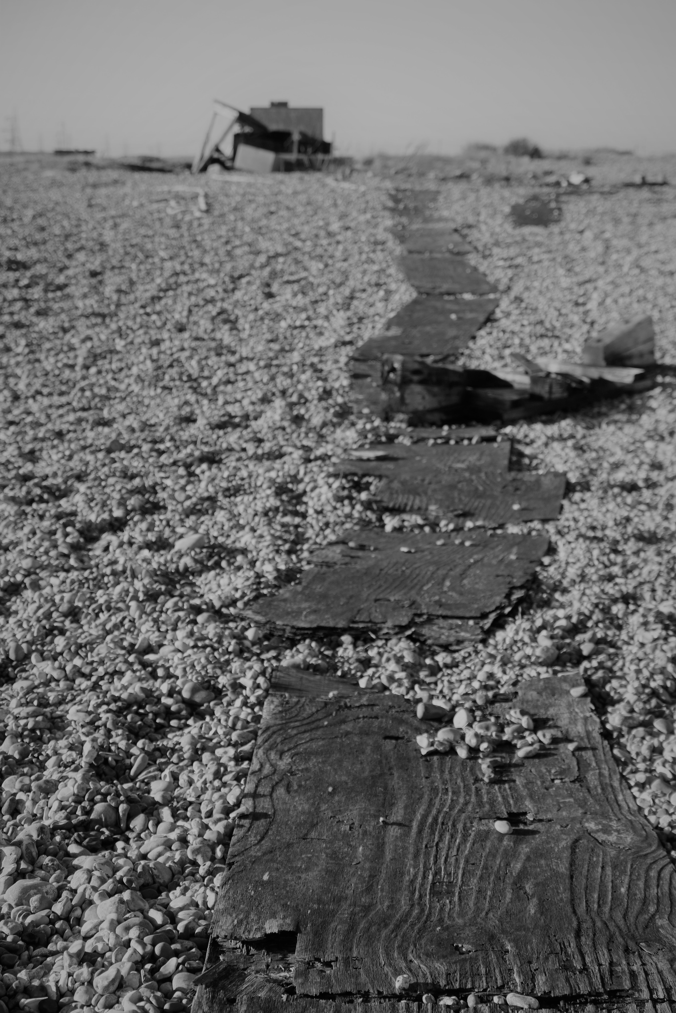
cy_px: 506
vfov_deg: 36.2
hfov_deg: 24.6
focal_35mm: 55
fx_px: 1549
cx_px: 338
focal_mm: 36.6
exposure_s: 1/750
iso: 320
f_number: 5.6
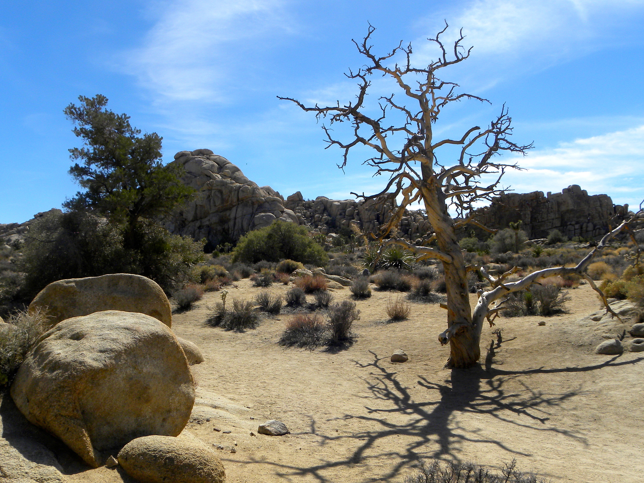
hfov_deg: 60.0
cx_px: 333
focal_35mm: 30
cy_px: 238
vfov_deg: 46.8
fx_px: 558
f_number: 6.3
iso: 64
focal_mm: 4.6
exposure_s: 1/317
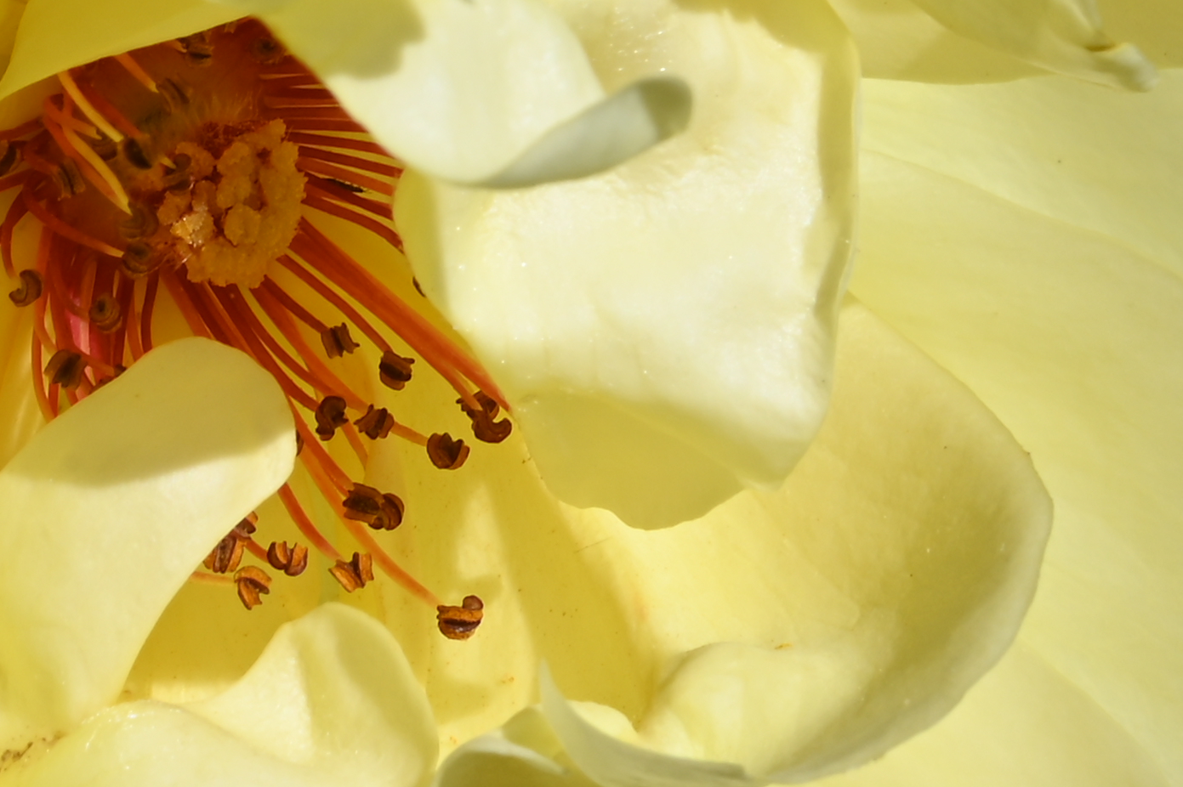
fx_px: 10707
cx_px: 214
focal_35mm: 326
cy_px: 100
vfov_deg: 4.2
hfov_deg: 6.3
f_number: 20
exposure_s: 1/100
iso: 100
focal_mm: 75
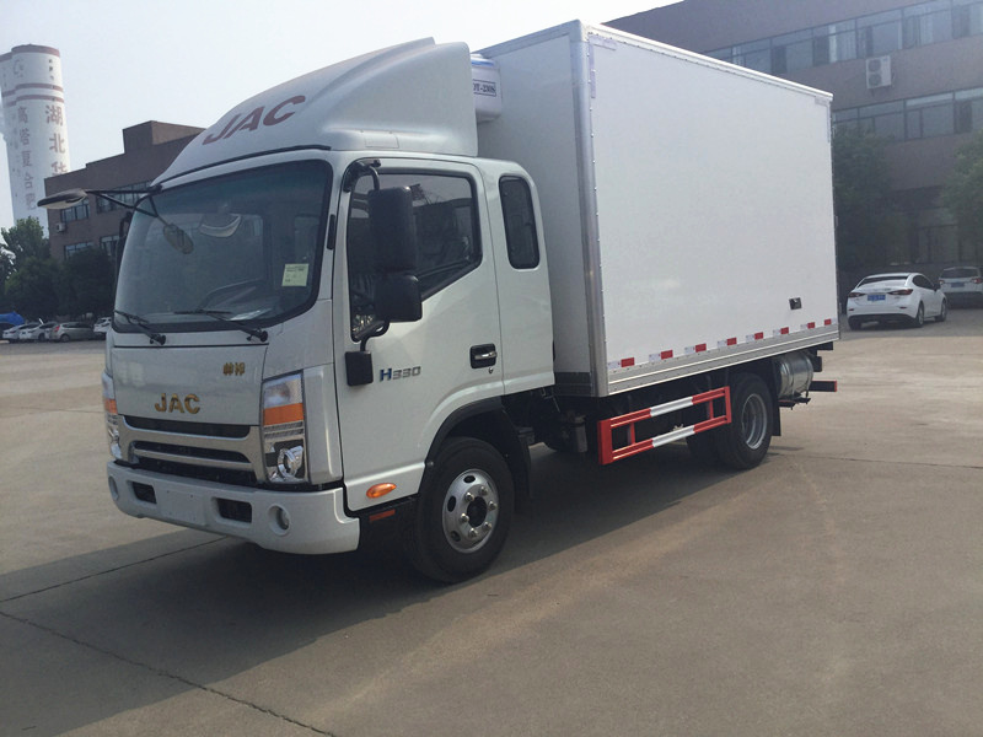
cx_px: 492
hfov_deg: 58.4
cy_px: 368
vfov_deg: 45.4
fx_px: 880
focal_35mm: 31
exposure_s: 1/1942
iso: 25
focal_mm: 3.3
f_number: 2.4
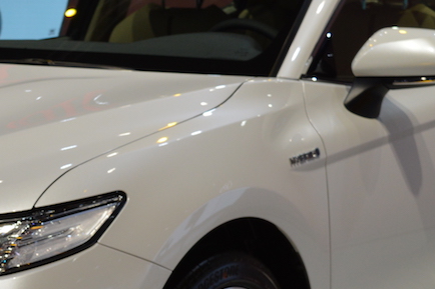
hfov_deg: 18.3
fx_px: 1334
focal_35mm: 110
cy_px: 290
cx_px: 64
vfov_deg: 12.2
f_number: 5.6
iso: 400
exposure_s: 1/125
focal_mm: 25
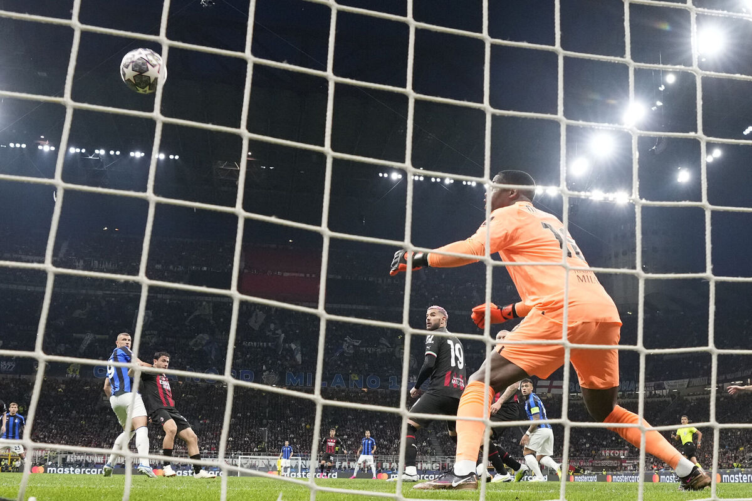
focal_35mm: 16
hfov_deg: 96.7
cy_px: 250
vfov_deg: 73.7
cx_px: 376
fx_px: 334
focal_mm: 16
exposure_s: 1/1000
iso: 3200
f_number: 3.5
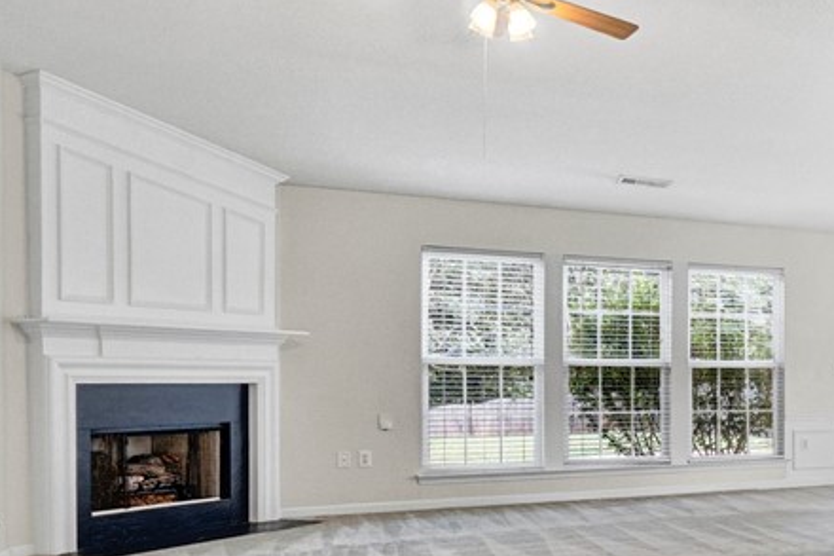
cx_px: 993
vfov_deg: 34.9
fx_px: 857
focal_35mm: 37
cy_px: 439
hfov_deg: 38.7
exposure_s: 1/25
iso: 400
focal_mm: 10
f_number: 8
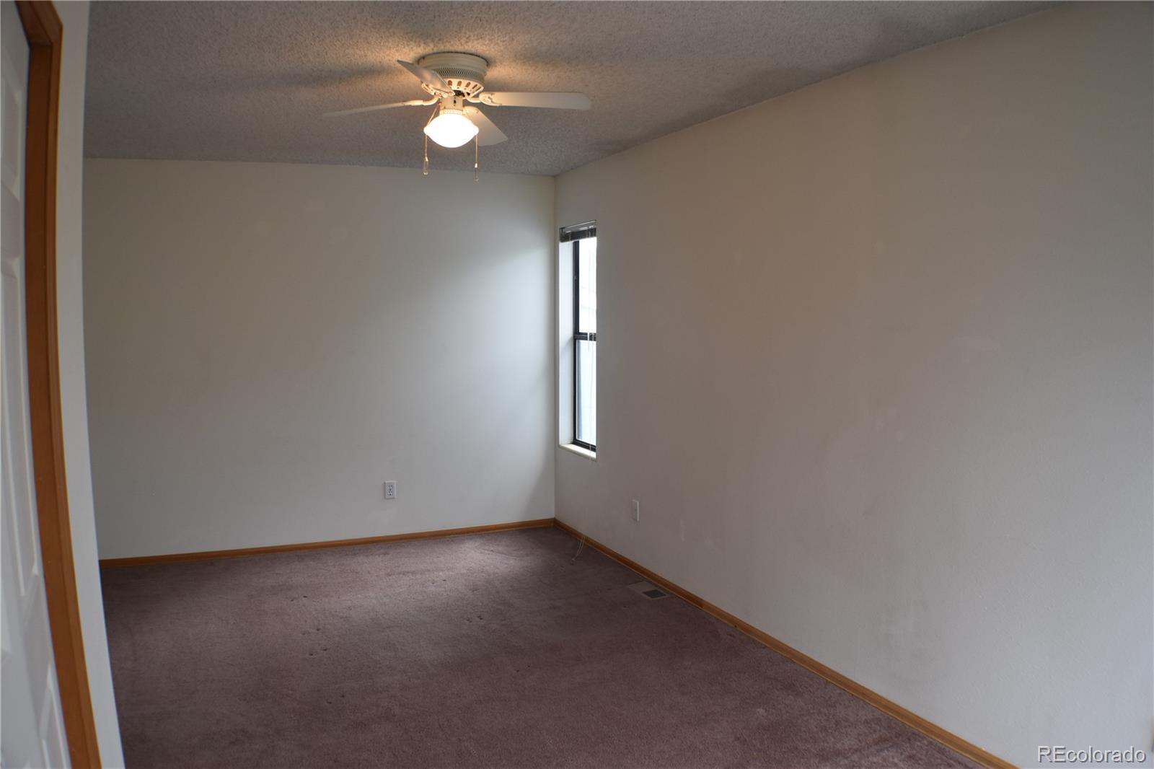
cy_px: 384
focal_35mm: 34
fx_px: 1106
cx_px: 577
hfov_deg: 55.1
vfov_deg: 38.3
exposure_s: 1/60
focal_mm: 23
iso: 400
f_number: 4
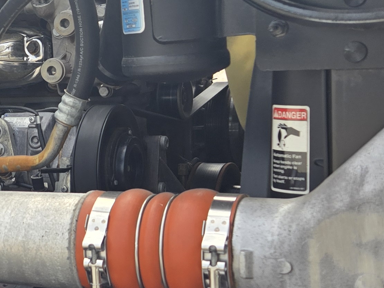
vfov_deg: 17.8
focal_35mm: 83
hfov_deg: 21.2
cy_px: 146
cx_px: -128
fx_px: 921
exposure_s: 1/968
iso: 25
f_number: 1.8
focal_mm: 5.4
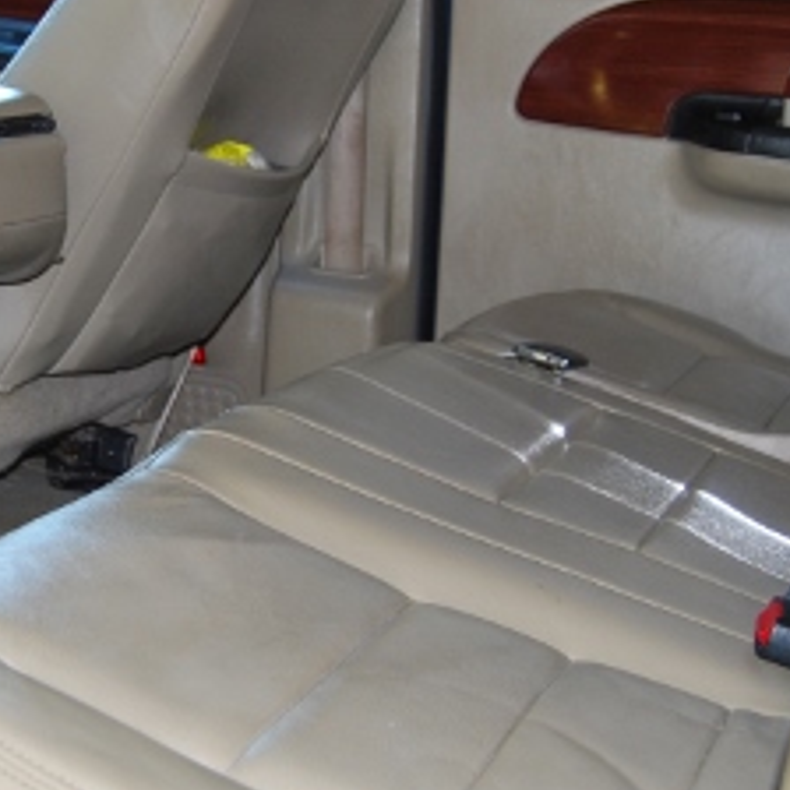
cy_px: 356
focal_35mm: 73
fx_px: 1885
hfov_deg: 23.1
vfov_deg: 23.7
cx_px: 78
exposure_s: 1/60
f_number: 3.8
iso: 200
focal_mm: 20
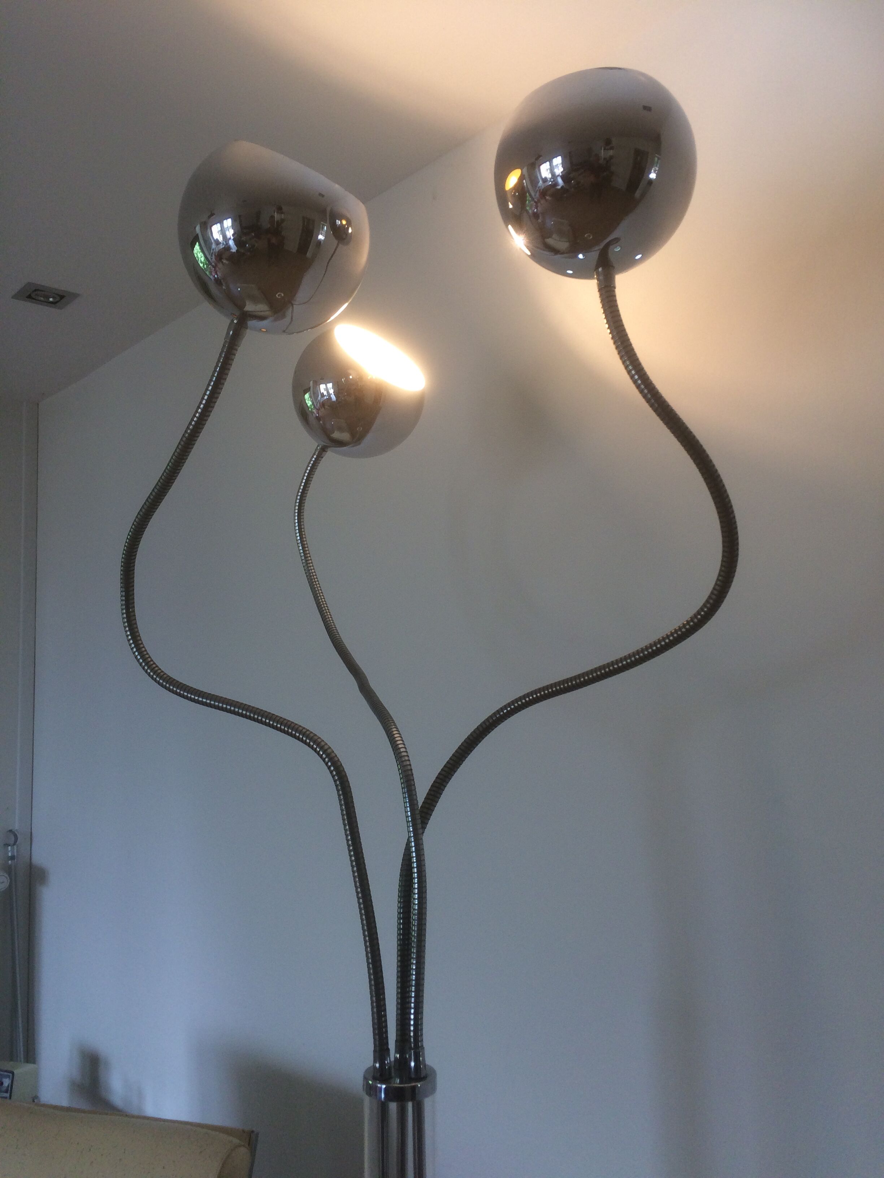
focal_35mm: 29
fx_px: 987
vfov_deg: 61.7
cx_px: 442
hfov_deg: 48.2
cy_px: 589
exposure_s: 1/100
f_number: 2.2
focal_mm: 4.15
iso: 64
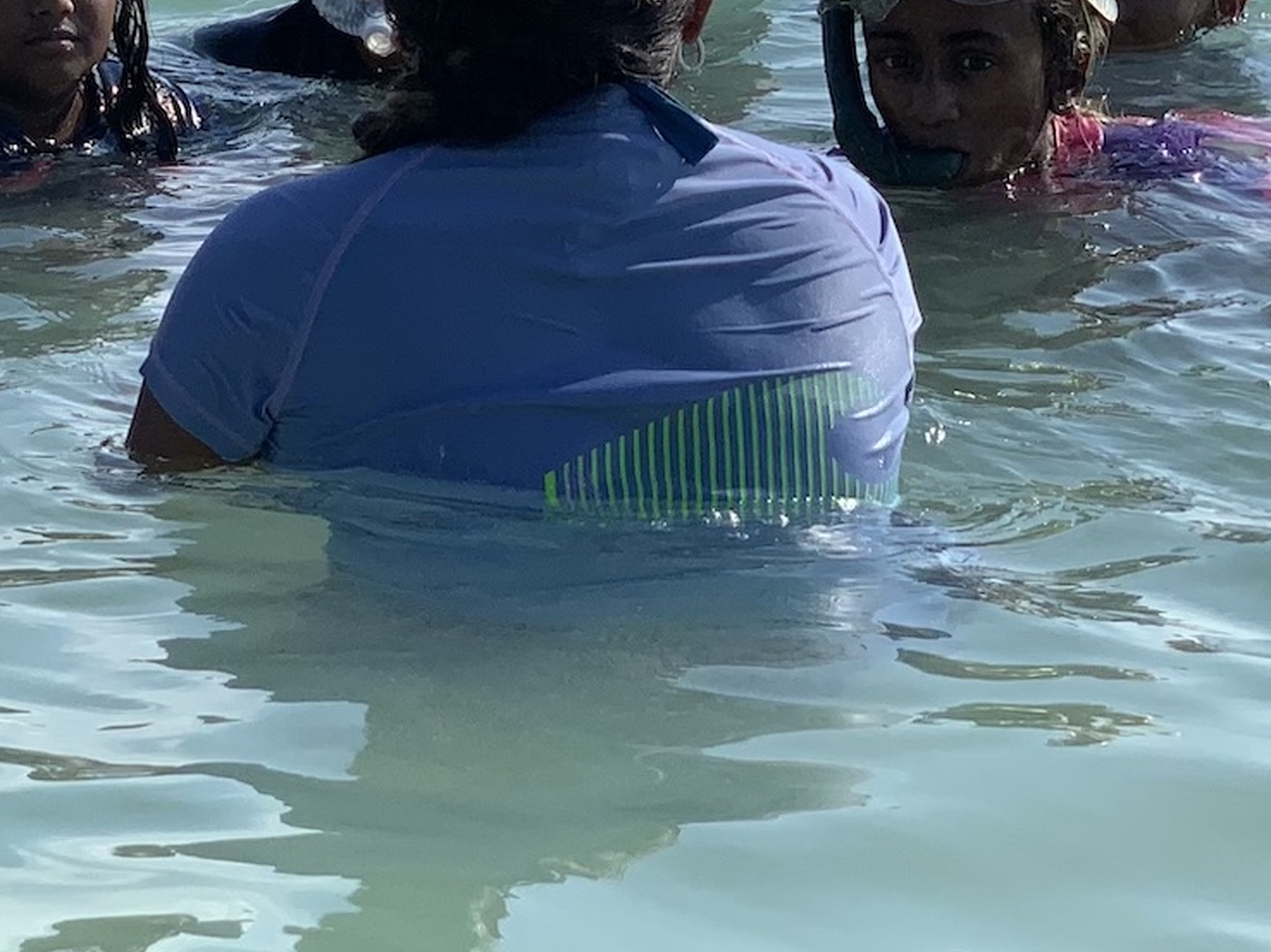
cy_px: -227
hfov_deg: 13.7
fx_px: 5175
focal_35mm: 141
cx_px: -189
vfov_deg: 10.3
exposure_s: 1/1229
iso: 16
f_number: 2.4
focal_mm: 6
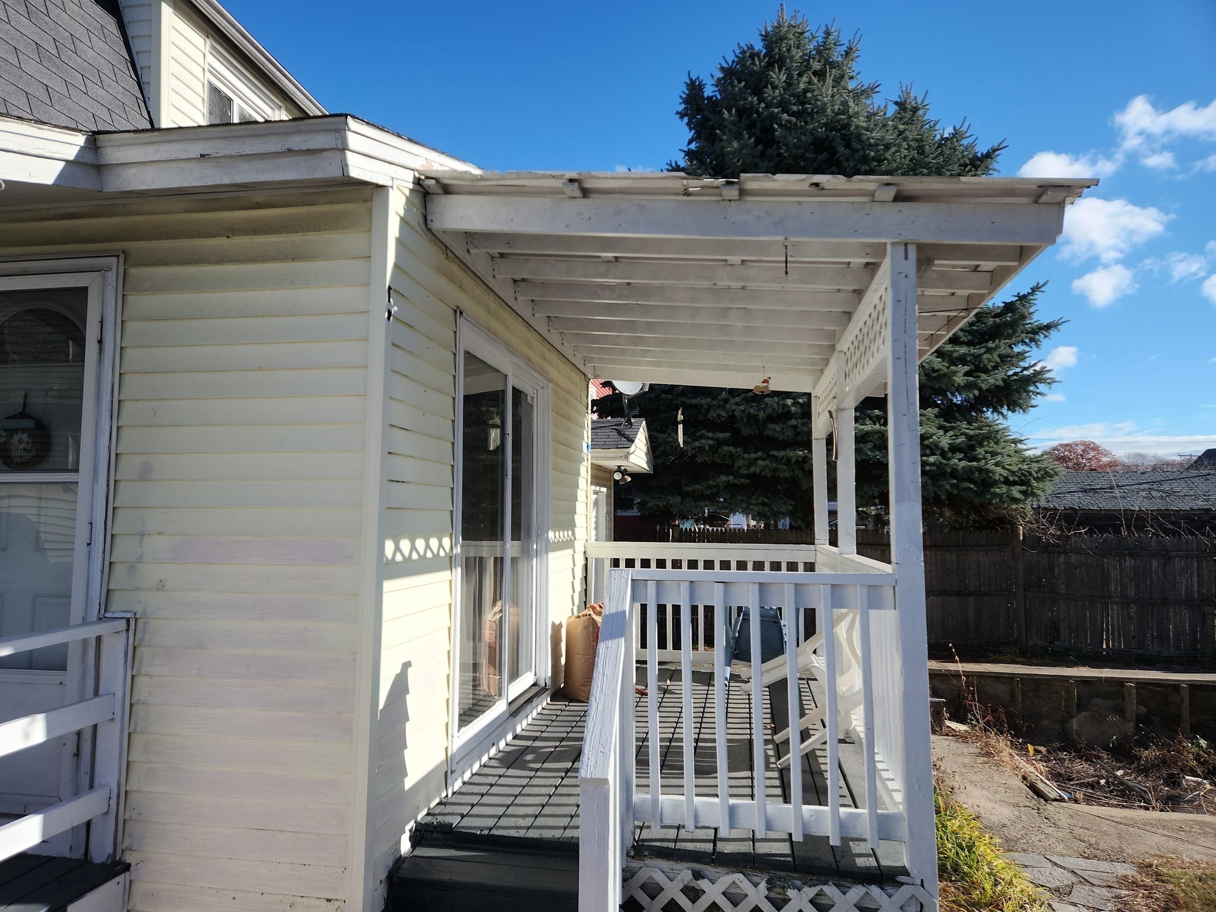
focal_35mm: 23
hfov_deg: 73.9
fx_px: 808
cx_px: 608
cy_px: 456
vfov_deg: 58.9
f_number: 1.8
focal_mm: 5.4
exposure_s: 1/1406
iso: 20
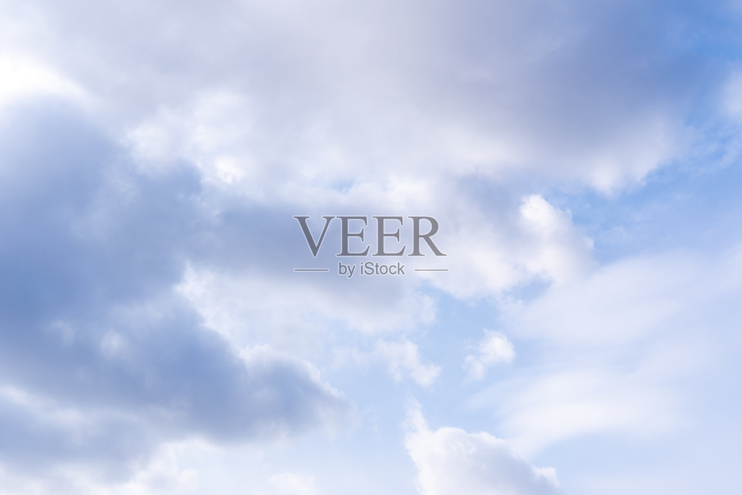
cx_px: 371
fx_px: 1031
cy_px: 248
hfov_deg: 39.6
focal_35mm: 50
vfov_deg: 27.0
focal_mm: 50
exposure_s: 1/1000
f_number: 5.6
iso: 100
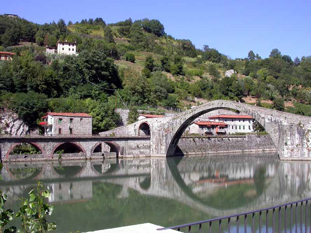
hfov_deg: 49.0
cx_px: 156
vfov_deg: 37.7
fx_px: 341
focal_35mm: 38
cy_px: 116
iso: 100
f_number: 7.5
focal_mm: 7.85
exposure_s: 1/199
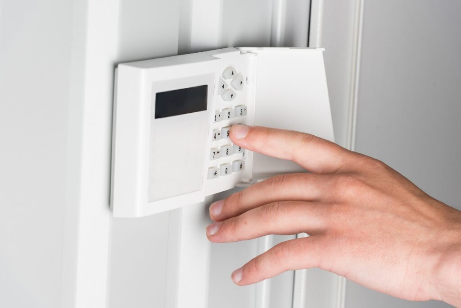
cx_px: 230
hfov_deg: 10.3
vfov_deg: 6.9
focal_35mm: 200
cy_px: 154
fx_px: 2561
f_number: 10
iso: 100
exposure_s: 1/100
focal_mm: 200
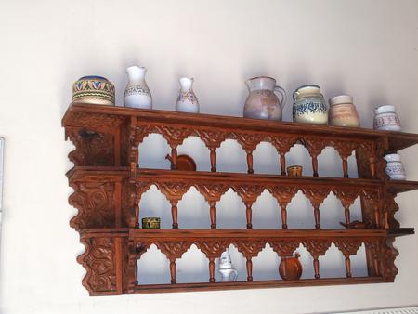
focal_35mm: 42
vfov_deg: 34.4
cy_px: 157
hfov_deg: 44.8
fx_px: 507
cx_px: 209
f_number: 2.8
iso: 100
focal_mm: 9
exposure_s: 1/80
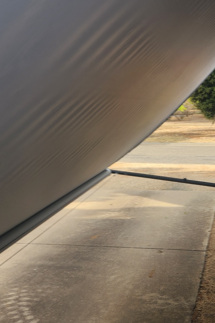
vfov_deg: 41.5
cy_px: 82
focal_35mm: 46
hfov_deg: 29.2
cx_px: 116
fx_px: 412
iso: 20
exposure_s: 1/243
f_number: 1.8
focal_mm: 5.4
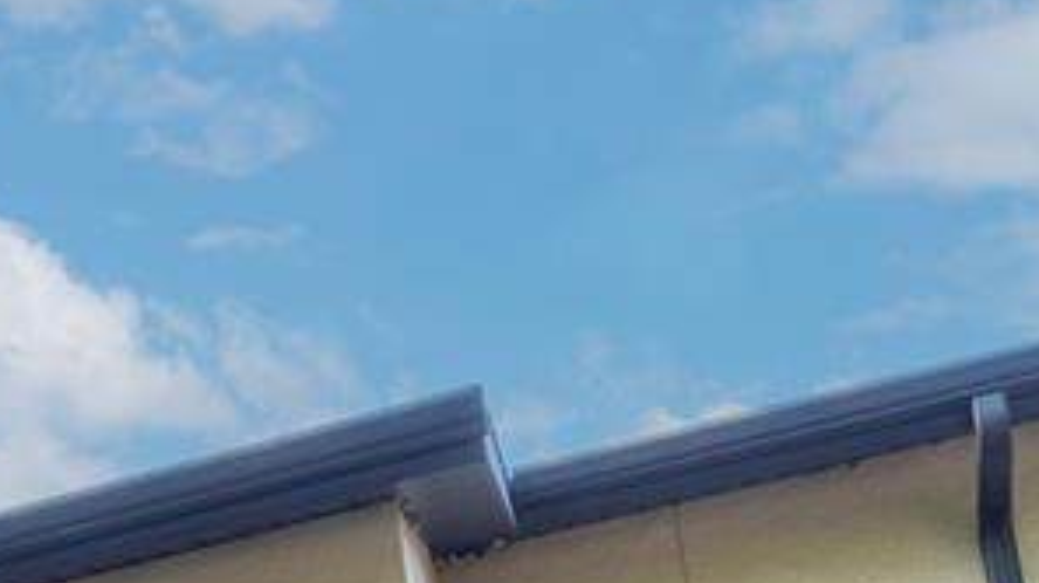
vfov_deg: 12.3
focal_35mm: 87
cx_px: -607
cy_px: 1155
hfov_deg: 20.3
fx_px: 2395
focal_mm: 24
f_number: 8
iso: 100
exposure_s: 1/20
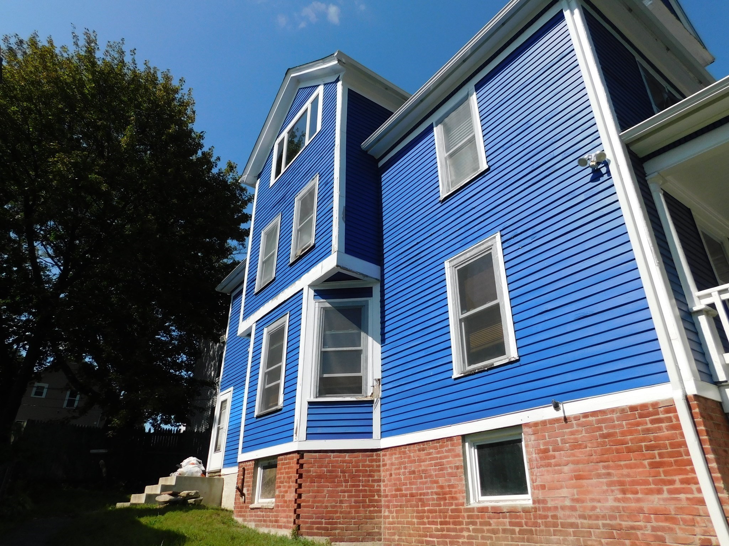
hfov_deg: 73.9
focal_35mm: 23
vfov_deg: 58.9
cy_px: 273
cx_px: 364
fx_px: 484
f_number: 6
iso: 125
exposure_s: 1/640
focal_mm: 4
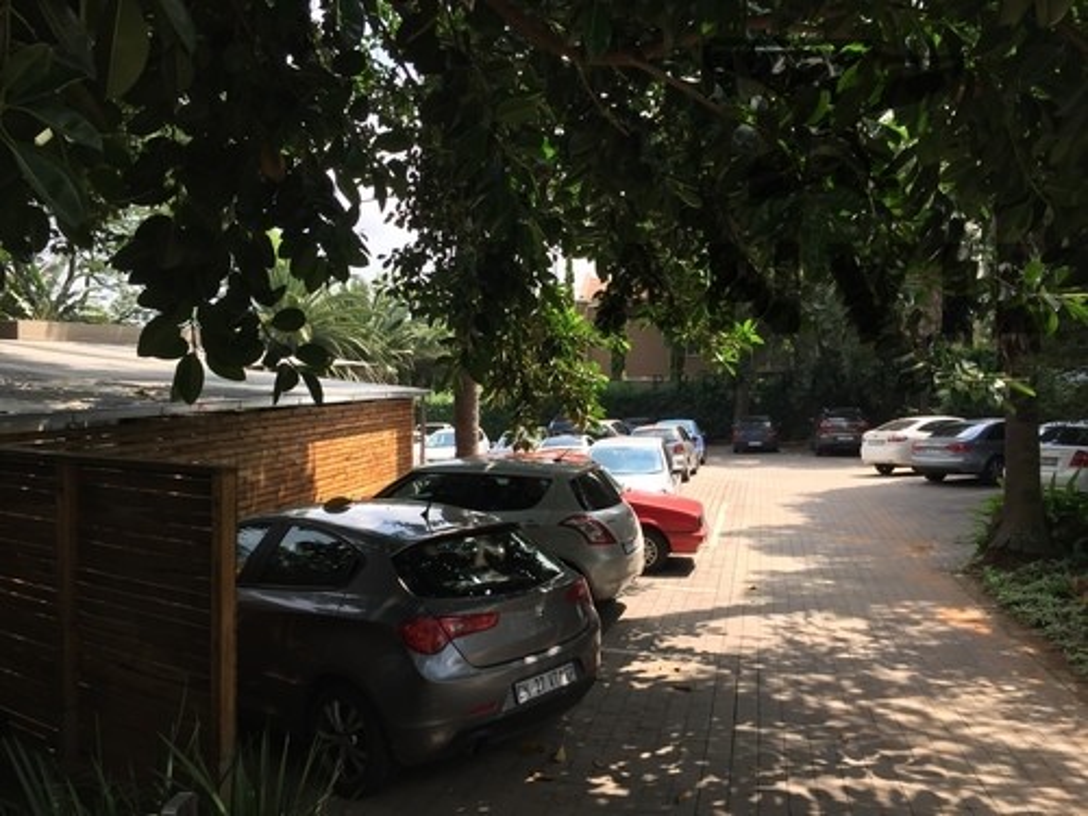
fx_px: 911
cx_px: 544
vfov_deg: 48.2
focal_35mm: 29
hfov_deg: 61.7
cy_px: 408
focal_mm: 4.15
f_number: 2.2
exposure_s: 1/455
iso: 32
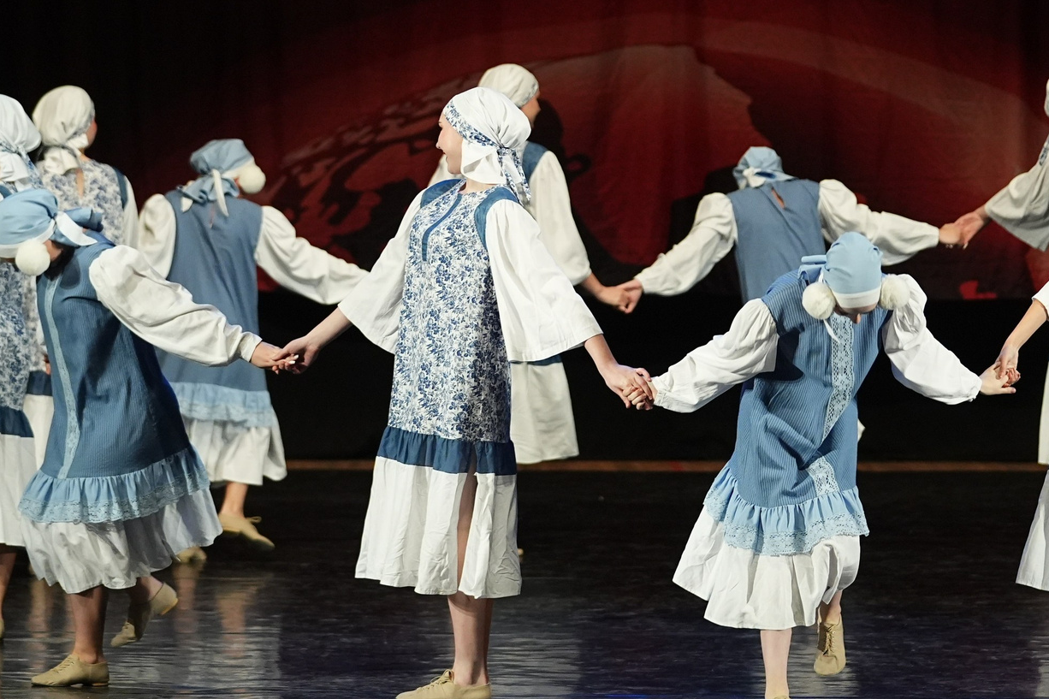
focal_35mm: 236
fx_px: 6875
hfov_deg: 8.7
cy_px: 18
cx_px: 667
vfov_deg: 5.8
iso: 2500
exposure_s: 1/400
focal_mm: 113
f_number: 2.8
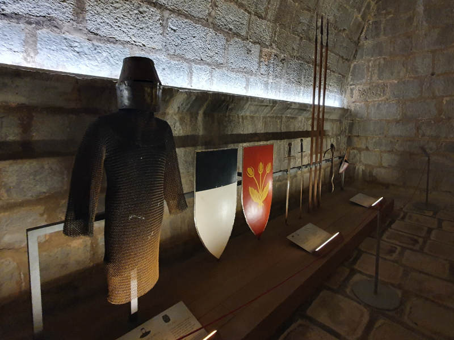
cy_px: 170
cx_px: 227
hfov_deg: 106.2
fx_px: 170
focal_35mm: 13
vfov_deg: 89.9
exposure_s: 1/33
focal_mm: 1.8
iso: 500
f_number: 2.2
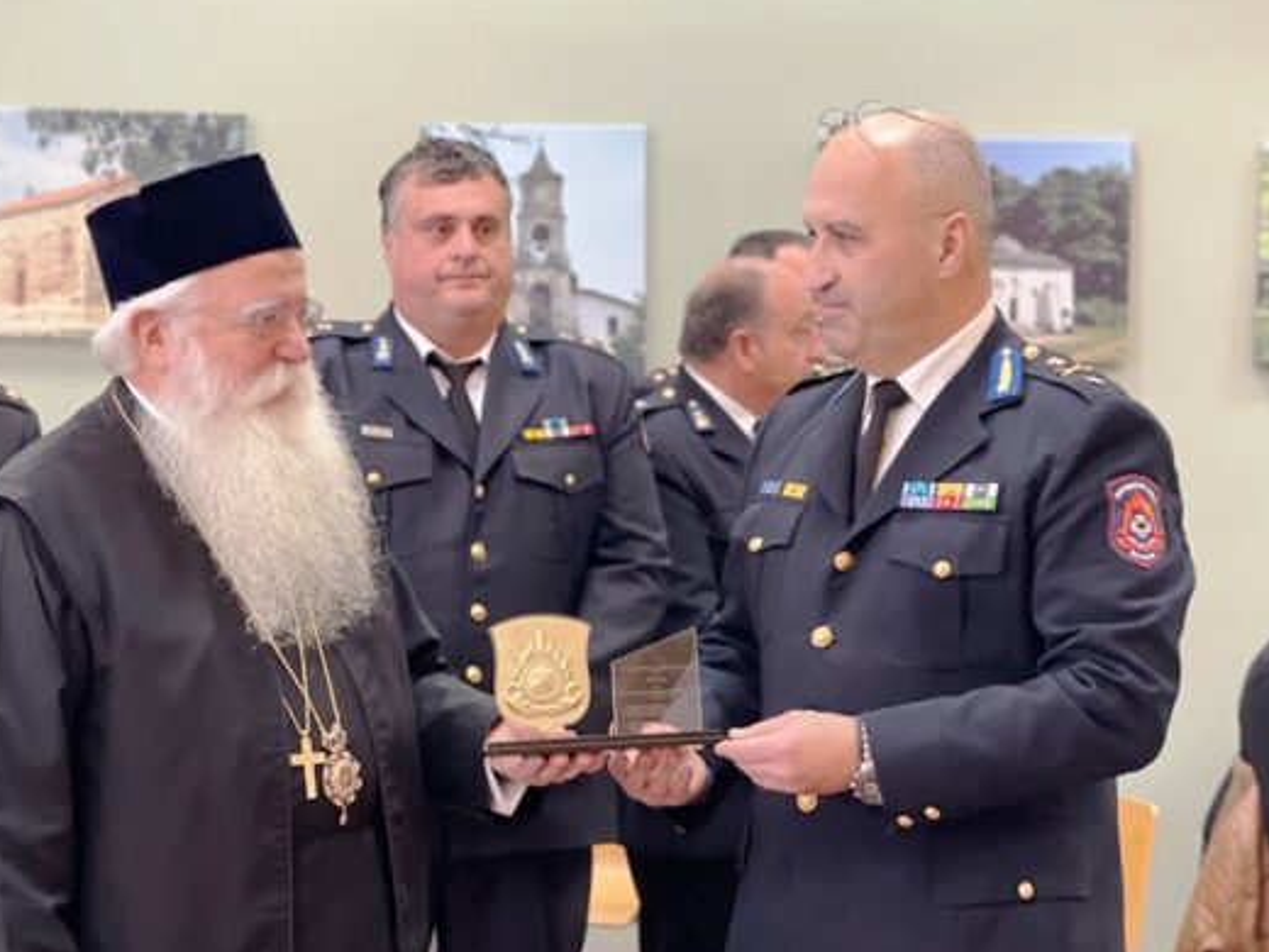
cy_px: 633
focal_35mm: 75
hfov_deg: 26.0
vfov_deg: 19.6
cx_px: 586
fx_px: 2749
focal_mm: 6
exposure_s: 1/33
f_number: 2
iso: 250
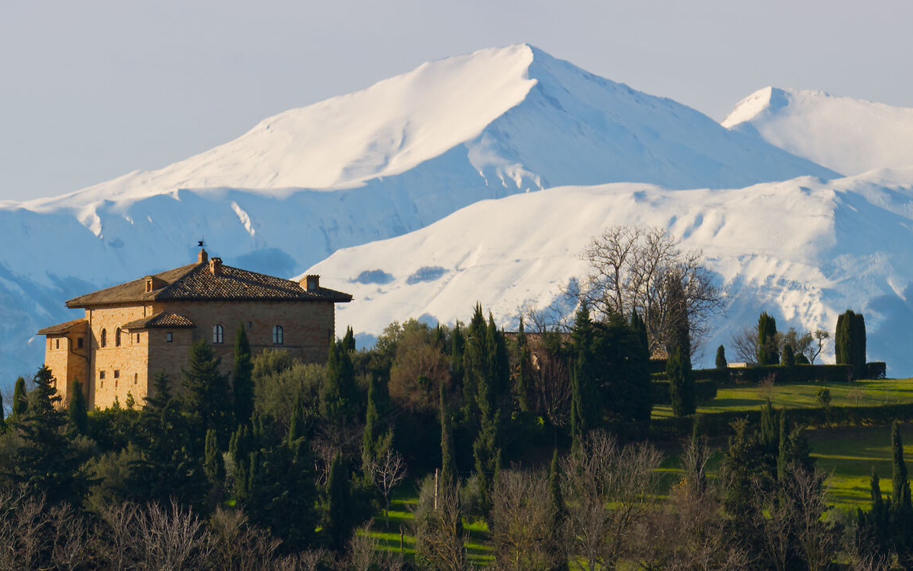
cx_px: 148
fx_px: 13688
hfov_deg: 3.8
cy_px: 228
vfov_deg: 2.4
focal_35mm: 550
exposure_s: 1/400
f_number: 11
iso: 250
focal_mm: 260
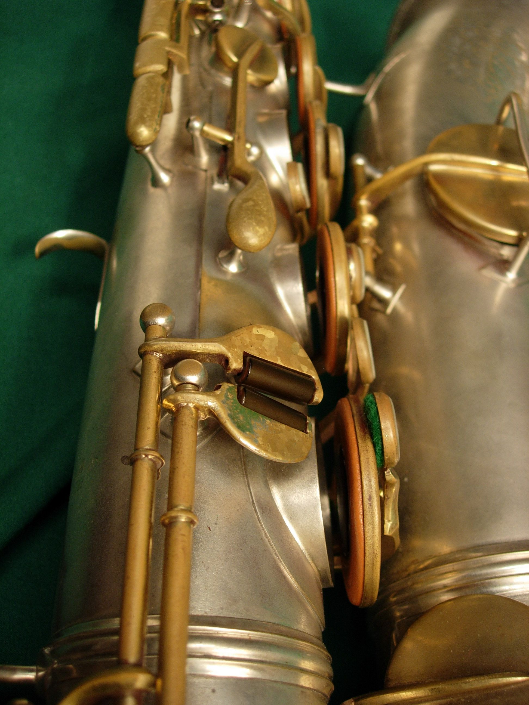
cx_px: 264
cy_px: 352
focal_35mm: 38
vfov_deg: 49.0
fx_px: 774
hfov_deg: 37.7
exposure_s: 1/13.8
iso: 64
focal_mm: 7.8
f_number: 2.8
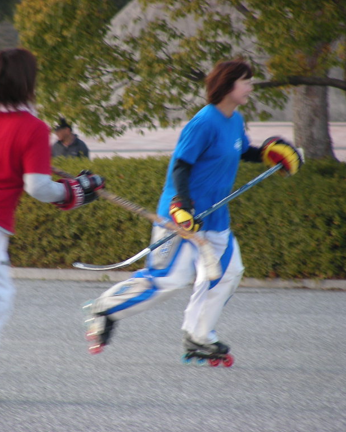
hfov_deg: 3.1
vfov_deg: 3.9
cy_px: 216
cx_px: 102
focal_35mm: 496
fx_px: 6348
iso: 50
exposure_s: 1/60.2
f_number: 3.5
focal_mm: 63.3
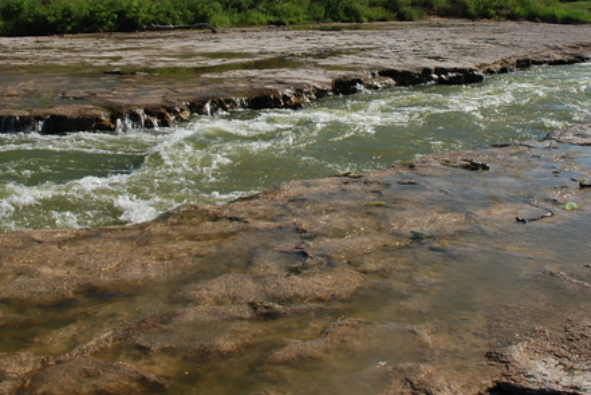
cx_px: 276
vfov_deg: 27.1
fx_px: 805
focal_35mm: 49
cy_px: 90
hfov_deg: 40.3
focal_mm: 18
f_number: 6.3
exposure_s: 1/160
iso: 160
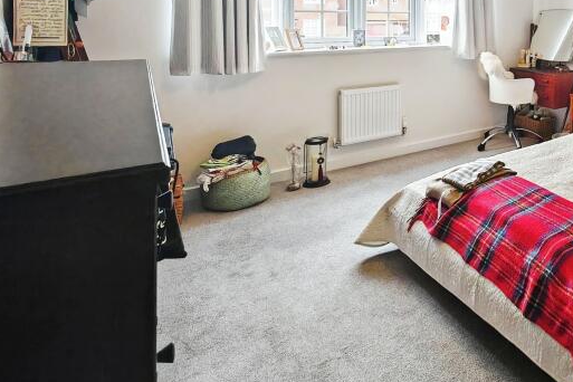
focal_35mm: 27
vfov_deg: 43.7
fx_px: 430
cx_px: 566
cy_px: 37
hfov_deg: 53.7
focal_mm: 1.82
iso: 320
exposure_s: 1/32
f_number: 2
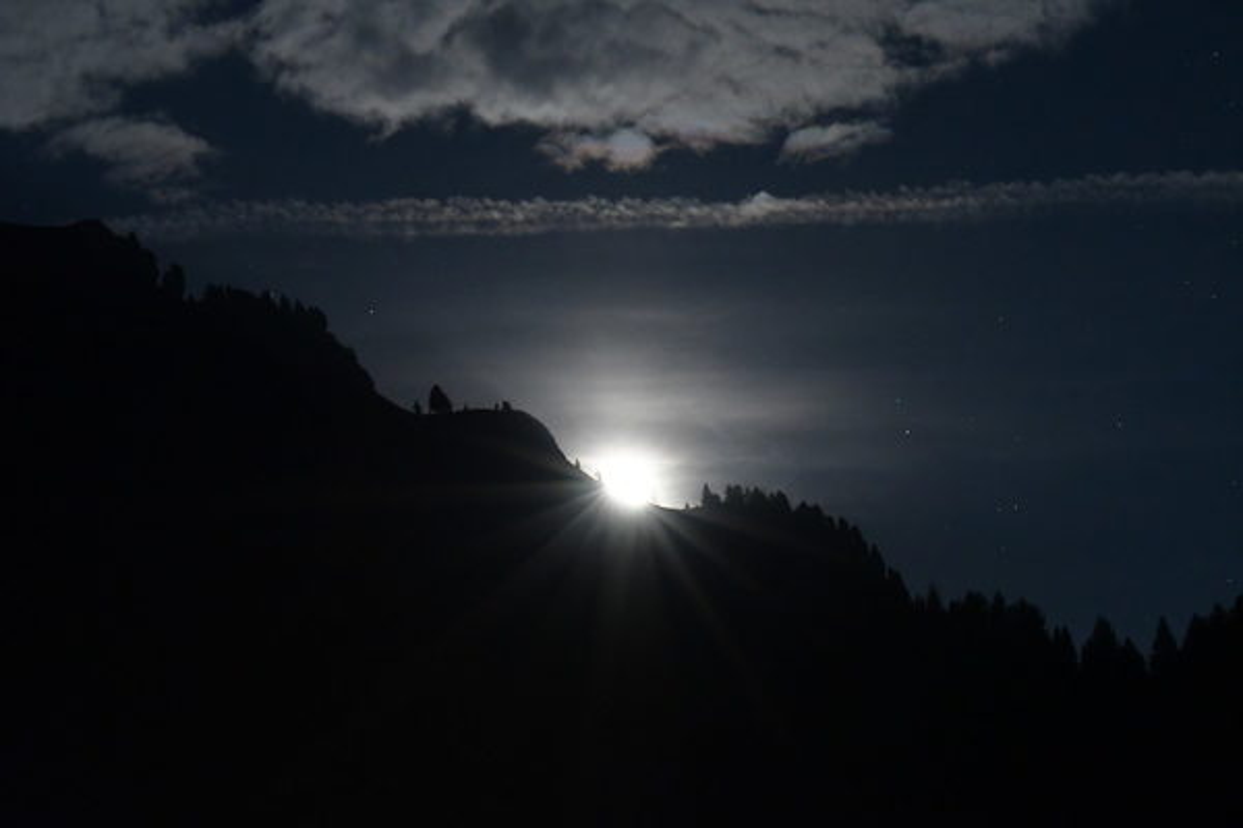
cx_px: 622
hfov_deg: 17.5
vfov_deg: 11.7
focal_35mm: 117
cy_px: 414
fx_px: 4039
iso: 5000
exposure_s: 1
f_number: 8
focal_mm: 78
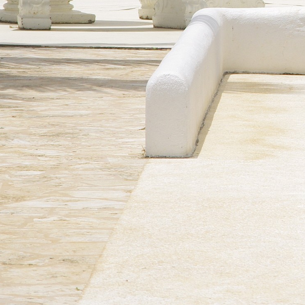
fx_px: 3599
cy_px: -99
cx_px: 441
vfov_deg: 4.8
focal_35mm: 361
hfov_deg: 4.8
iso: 200
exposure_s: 1/640
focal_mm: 68
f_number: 10
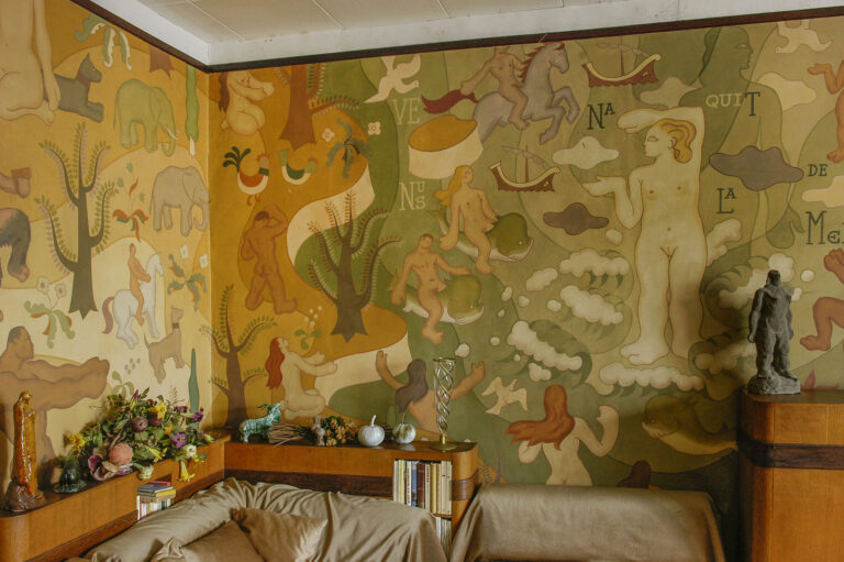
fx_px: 703
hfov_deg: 62.0
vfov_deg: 43.6
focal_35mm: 30
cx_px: 422
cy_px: 281
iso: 400
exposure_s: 2
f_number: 5.6
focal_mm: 20
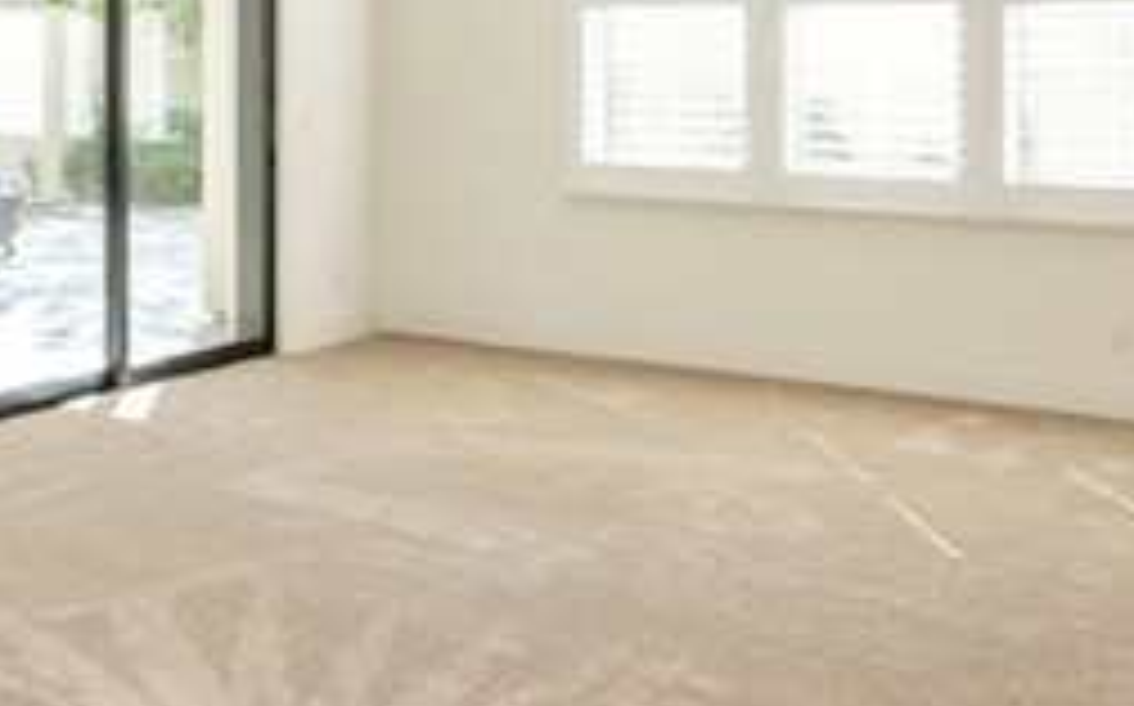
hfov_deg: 29.7
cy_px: 43
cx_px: -256
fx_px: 1791
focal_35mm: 58
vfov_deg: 21.7
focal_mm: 14
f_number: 5.6
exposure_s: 1/125
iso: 180
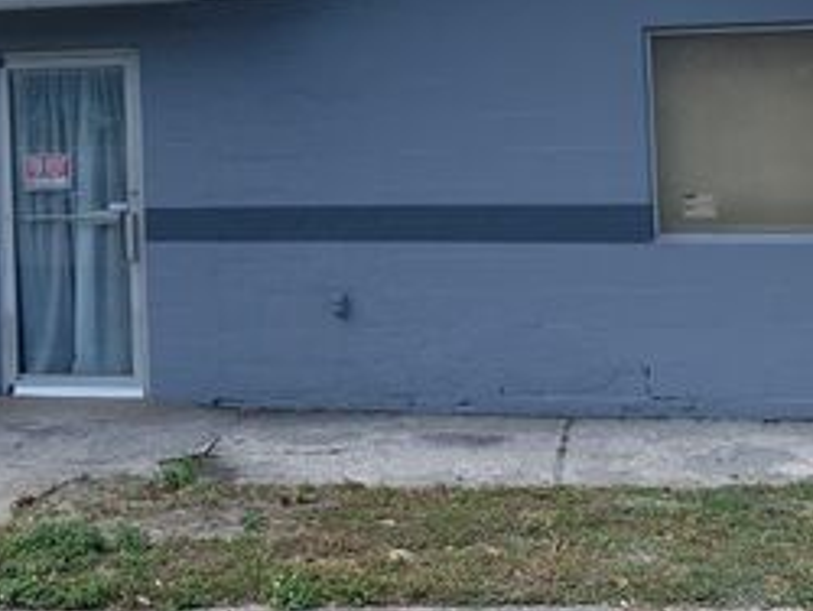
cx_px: 328
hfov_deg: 36.7
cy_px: 80
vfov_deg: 27.2
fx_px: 1222
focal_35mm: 52
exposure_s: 1/1387
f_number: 1.8
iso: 25
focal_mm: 4.25
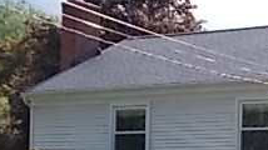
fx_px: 902
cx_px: 286
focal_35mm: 127
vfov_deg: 9.4
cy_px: 194
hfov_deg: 16.5
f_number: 3.9
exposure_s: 1/320
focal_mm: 6.9
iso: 80
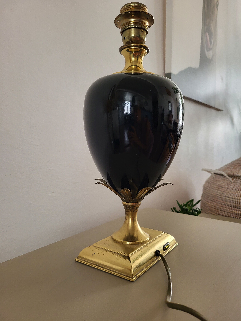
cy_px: 160
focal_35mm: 26
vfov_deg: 67.3
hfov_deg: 53.1
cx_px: 120
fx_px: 241
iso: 200
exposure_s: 1/100
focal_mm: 5.4
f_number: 1.8
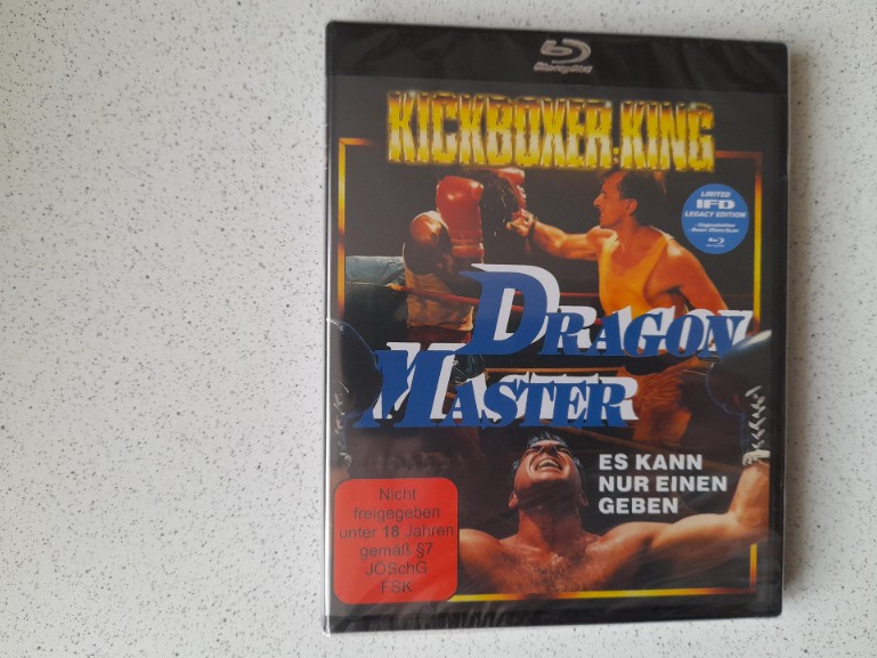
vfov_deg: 53.1
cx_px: 449
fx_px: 659
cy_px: 324
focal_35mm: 26
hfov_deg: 67.3
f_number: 2
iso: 160
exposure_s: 1/60
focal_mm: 4.6
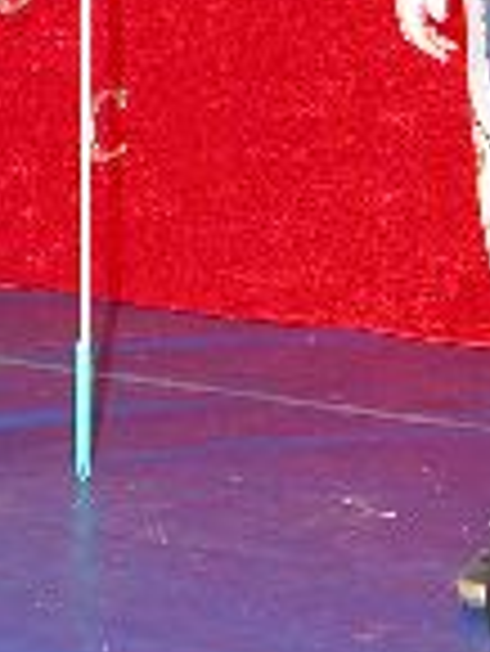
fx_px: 2544
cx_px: 72
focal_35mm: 135
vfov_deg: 14.1
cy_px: -175
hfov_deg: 11.0
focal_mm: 8.9
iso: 200
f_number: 2.8
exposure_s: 1/60
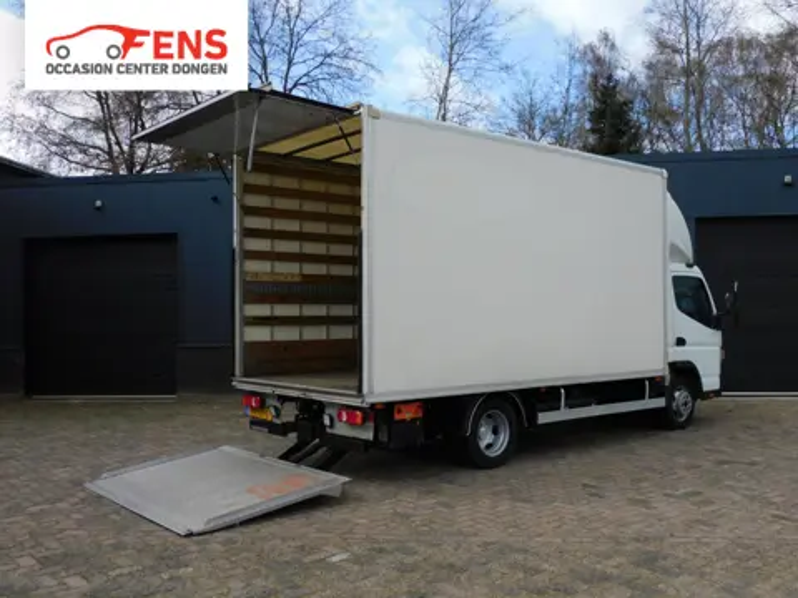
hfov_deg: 55.4
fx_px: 761
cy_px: 299
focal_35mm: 33
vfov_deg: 42.9
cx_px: 399
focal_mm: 5.9
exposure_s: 1/800
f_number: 3.6
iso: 125
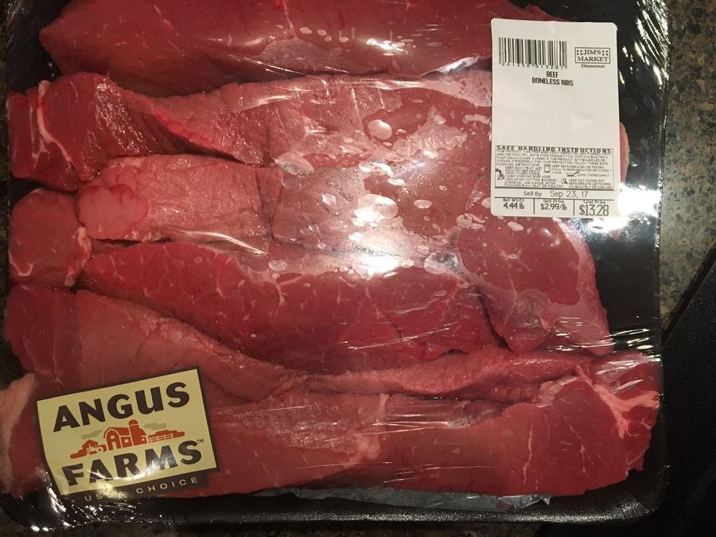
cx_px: 358
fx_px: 600
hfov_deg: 61.7
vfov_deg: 48.2
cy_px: 268
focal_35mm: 29
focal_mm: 4.15
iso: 160
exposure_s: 1/30
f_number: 2.2
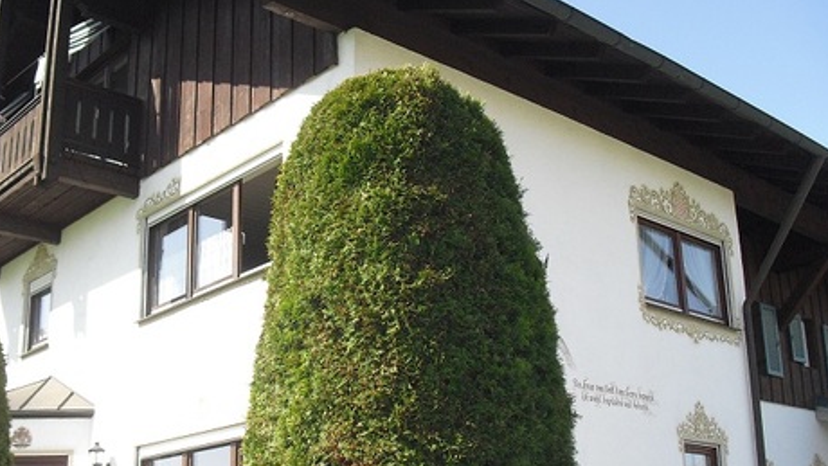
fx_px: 1098
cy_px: 302
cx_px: 343
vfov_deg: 23.9
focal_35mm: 50
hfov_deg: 41.2
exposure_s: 1/200
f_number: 7.8
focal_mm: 6.3
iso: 200
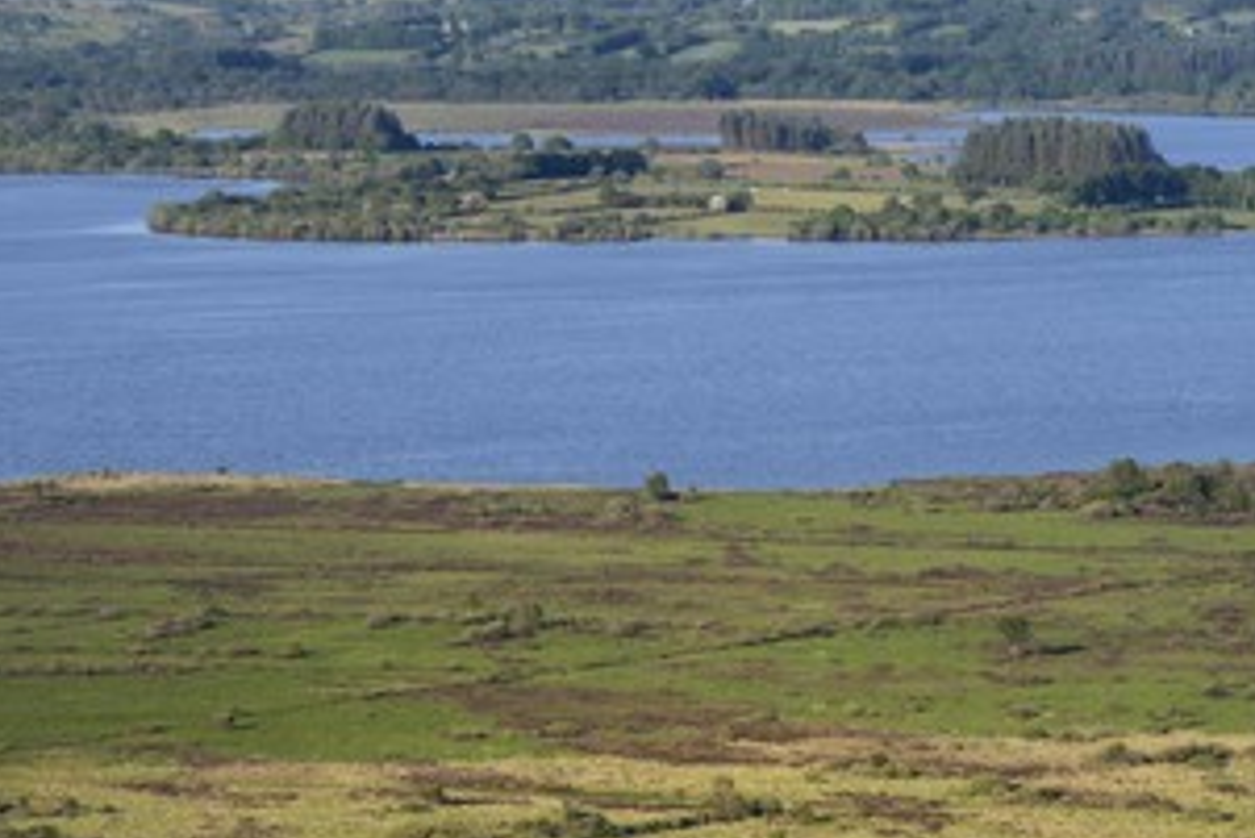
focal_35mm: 279
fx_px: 9730
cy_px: 371
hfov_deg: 7.4
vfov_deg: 4.9
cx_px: 776
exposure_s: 1/250
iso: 200
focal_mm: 200
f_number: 9
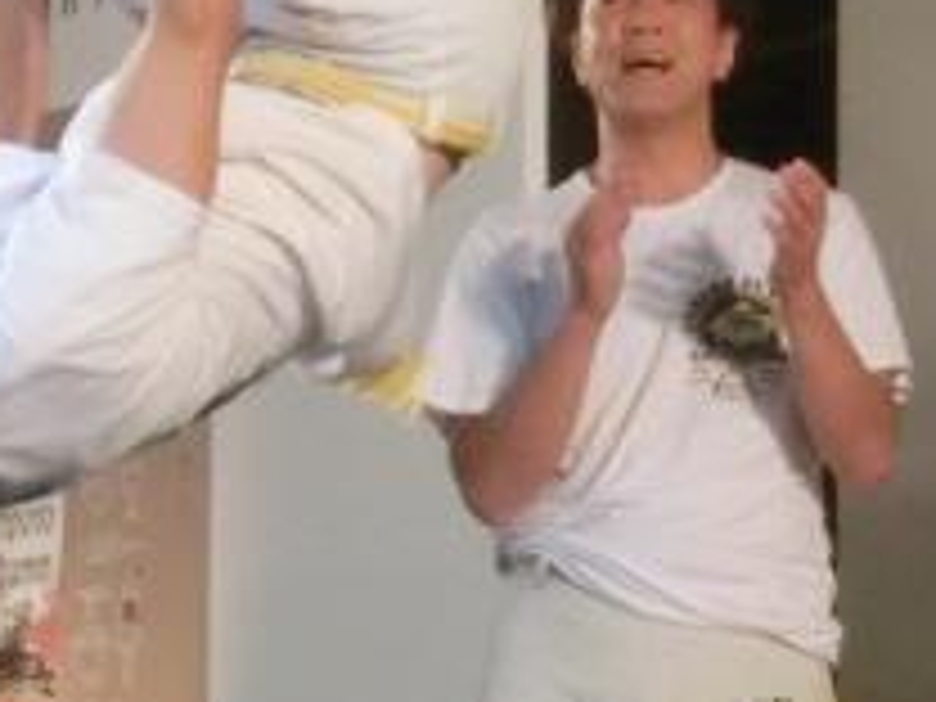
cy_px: 626
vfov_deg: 4.3
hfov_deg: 5.7
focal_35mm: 345
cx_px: 590
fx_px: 9329
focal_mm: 12.1
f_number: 4.7
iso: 800
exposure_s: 1/500
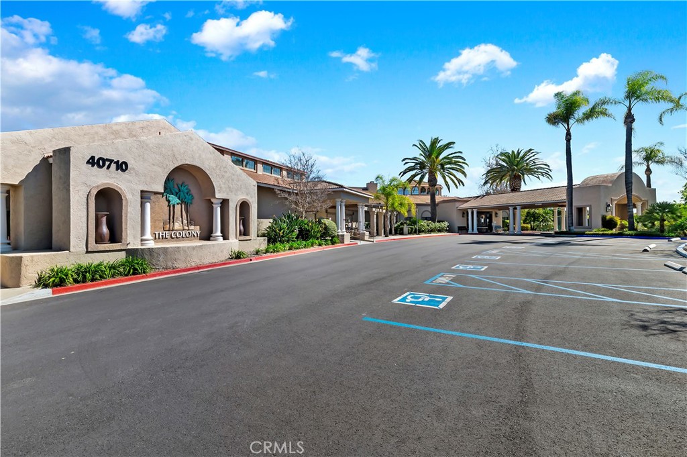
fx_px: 267
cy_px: 228
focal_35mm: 14
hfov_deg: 104.3
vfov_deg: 81.1
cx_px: 344
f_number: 20
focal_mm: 14
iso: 500
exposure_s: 1/320
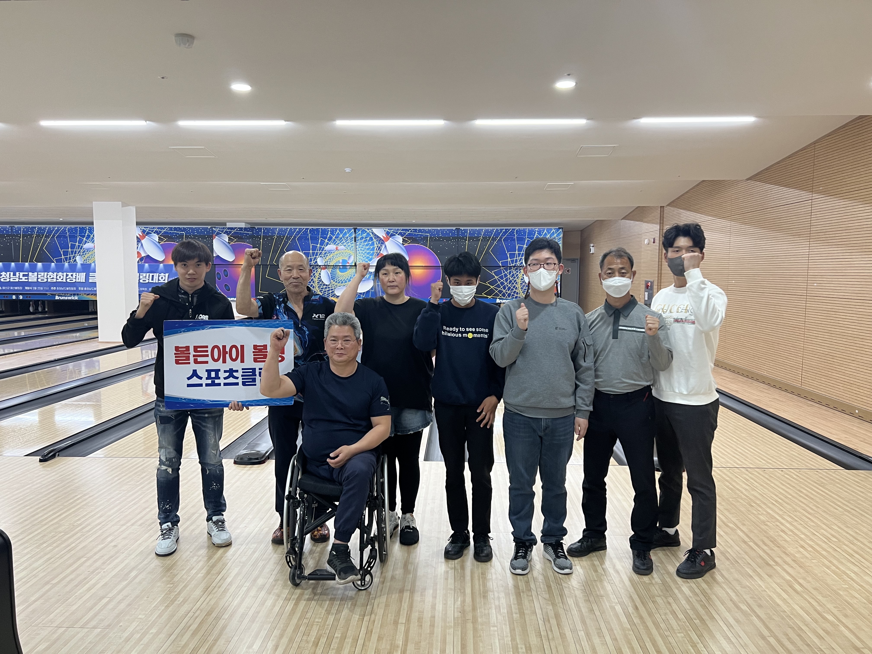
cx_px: 436
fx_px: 655
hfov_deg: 67.3
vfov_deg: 53.1
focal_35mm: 26
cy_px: 327
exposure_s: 1/60
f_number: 1.5
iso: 100
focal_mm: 5.7
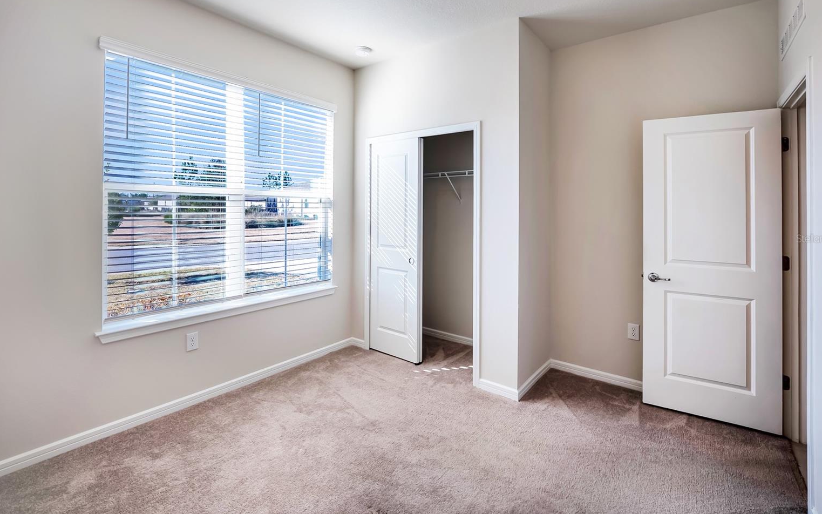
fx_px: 336
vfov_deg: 74.7
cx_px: 412
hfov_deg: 101.5
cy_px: 238
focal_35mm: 15
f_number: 4
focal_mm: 14
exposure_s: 1/4000
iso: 500
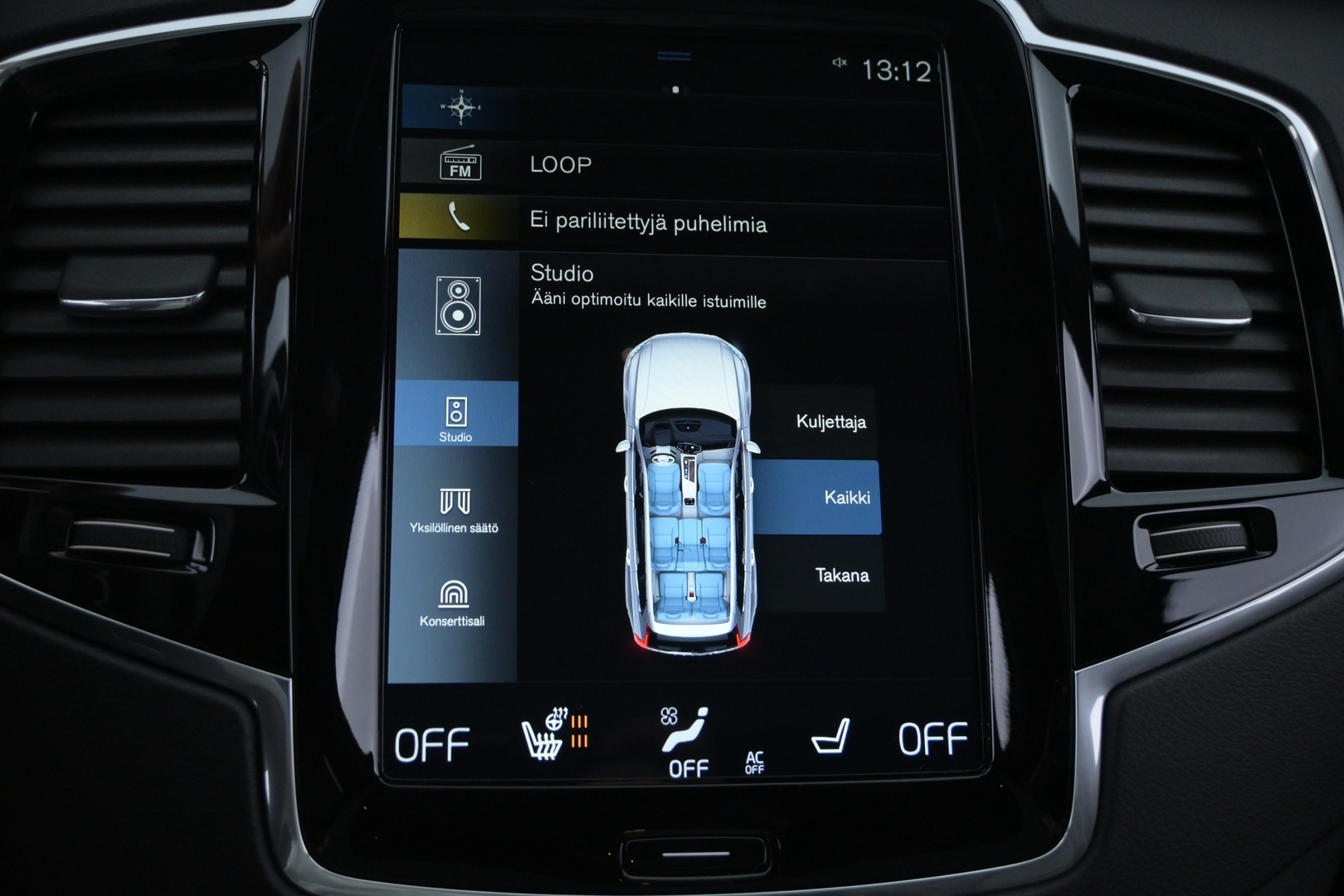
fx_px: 1456
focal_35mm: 39
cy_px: 448
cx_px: 672
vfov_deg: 34.2
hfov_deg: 49.6
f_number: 4.5
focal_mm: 26
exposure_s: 1/60
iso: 2500
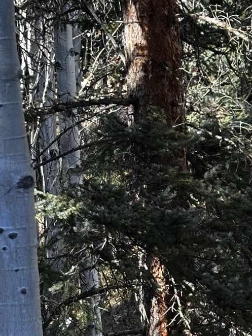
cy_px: 154
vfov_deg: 11.8
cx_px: 410
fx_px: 1620
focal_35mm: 167
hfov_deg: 8.6
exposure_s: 1/285
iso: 64
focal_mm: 6.86
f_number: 1.78
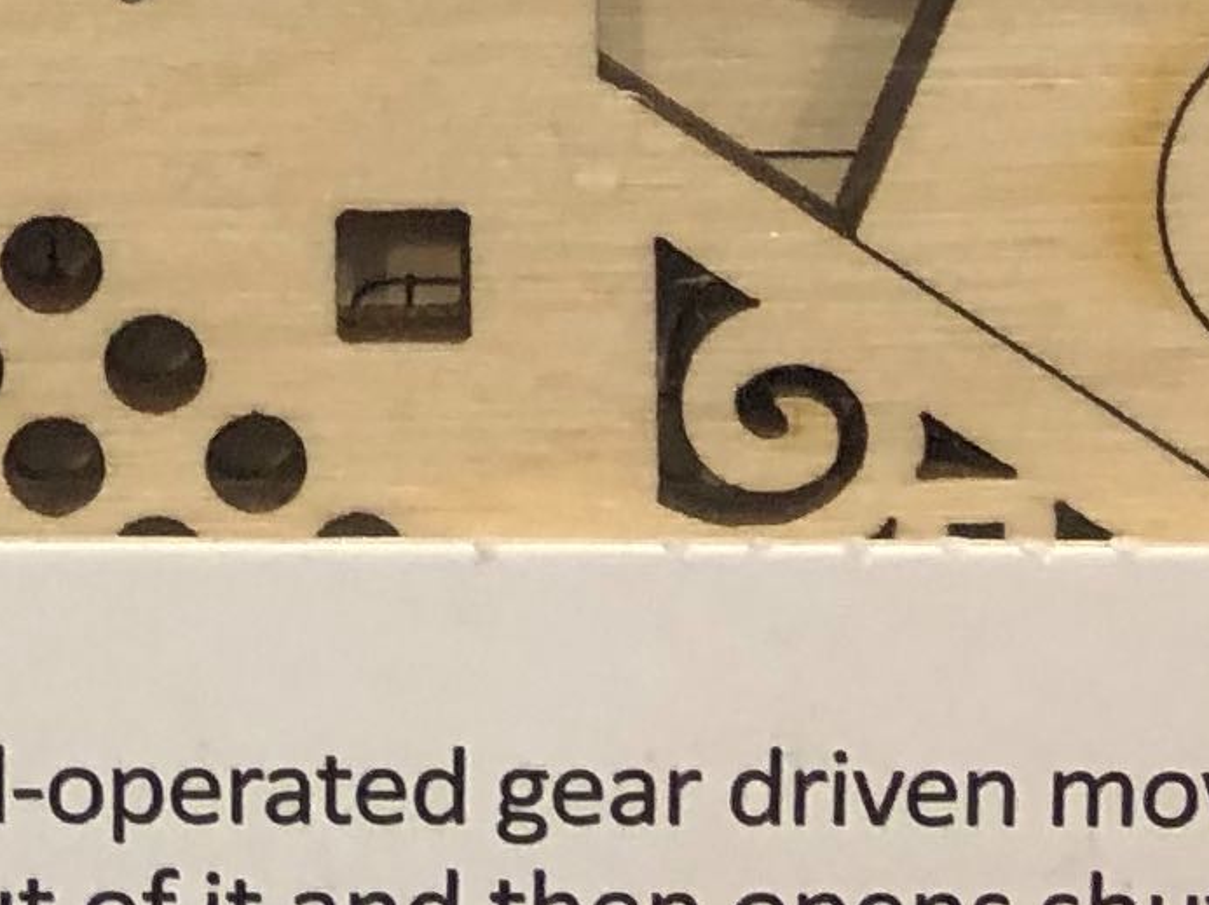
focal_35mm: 163
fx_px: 5690
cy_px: -1416
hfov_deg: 11.9
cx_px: -112
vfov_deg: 8.2
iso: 32
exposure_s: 1/30
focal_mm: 3.99
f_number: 1.8
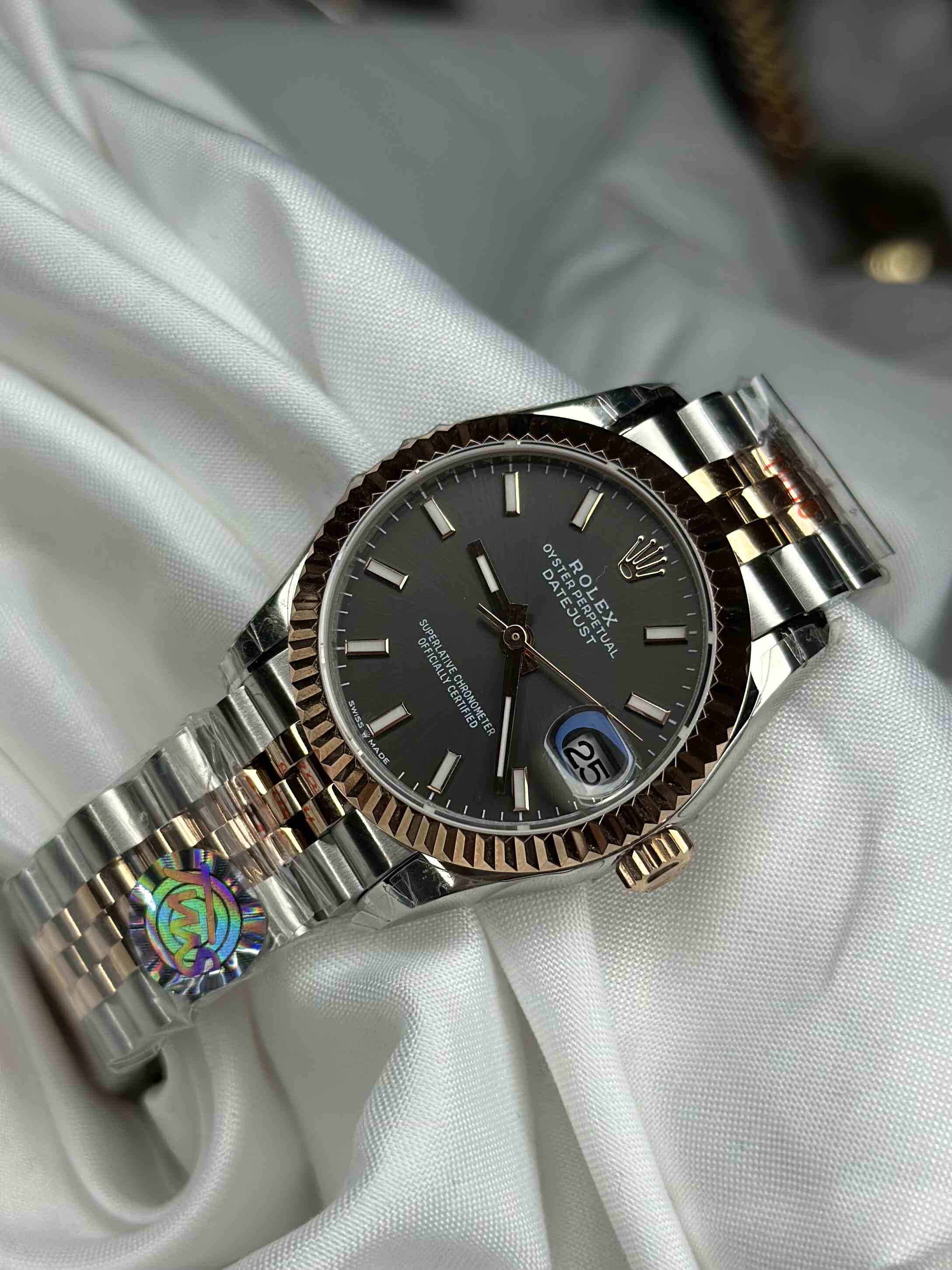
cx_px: 476
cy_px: 635
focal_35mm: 48
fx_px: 1760
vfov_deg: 39.7
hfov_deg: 30.3
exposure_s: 1/990
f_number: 1.78
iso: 80
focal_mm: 6.86
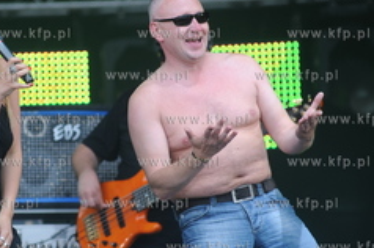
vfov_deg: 4.1
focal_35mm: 336
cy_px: 140
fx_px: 3486
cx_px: 113
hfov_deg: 6.1
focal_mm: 200
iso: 400
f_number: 4
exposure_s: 1/250
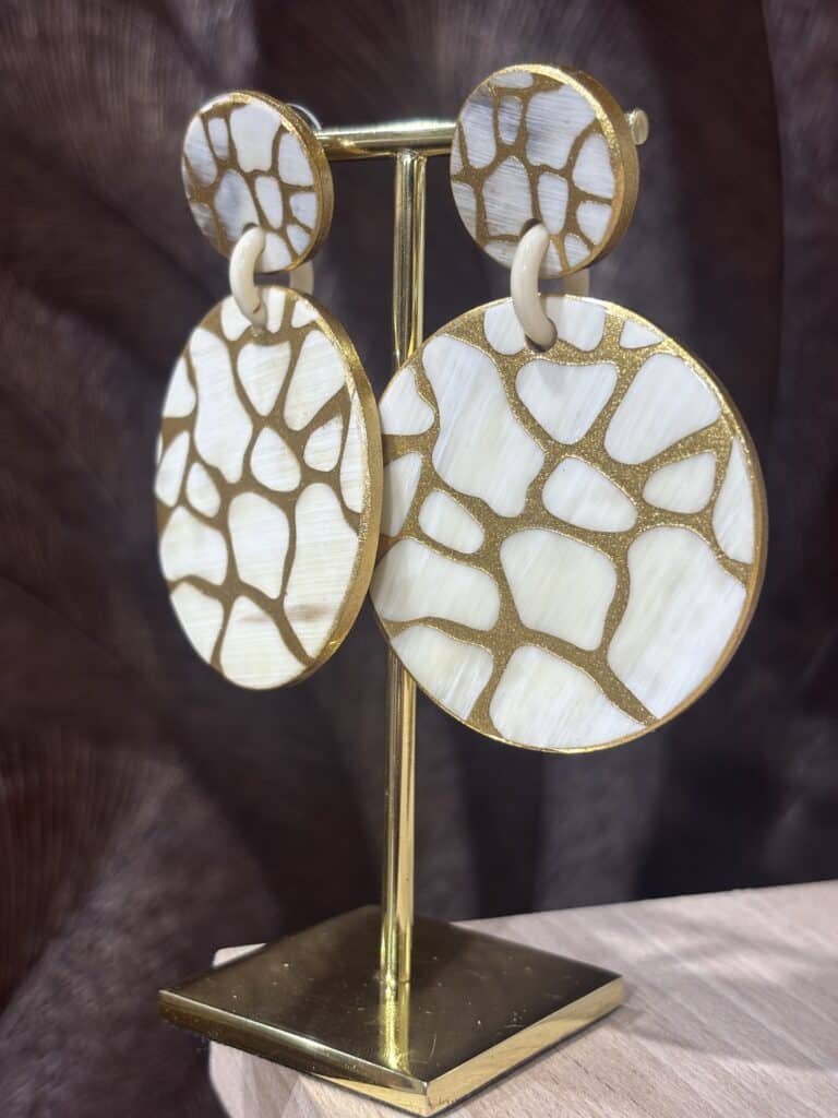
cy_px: 559
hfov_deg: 28.0
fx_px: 1678
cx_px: 419
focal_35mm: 52
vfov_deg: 36.8
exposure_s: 1/100
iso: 32
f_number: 1.6
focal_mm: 5.96
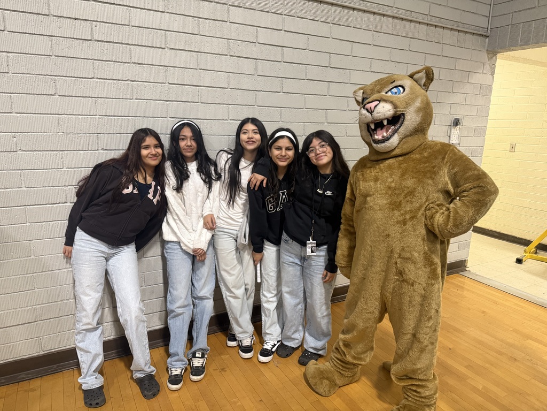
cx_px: 274
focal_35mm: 24
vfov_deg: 56.8
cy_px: 206
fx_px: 379
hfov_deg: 71.6
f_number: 1.78
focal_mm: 6.76
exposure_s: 1/60
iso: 400
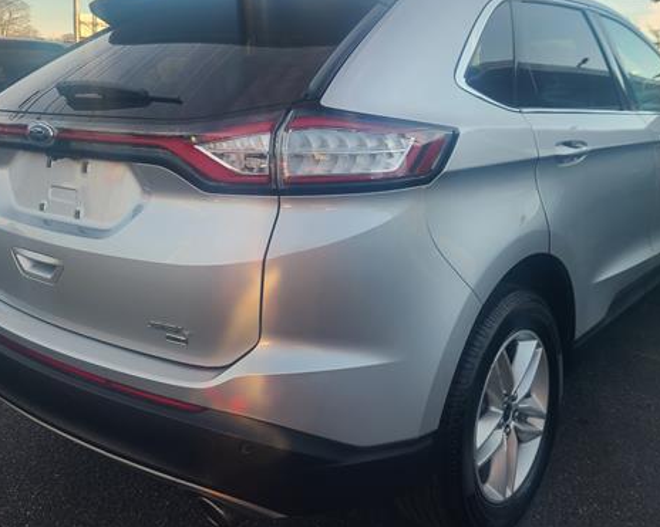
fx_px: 684
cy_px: 213
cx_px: 348
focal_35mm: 35
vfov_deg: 42.0
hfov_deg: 51.5
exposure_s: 1/714
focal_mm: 5.4
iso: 40
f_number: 1.8
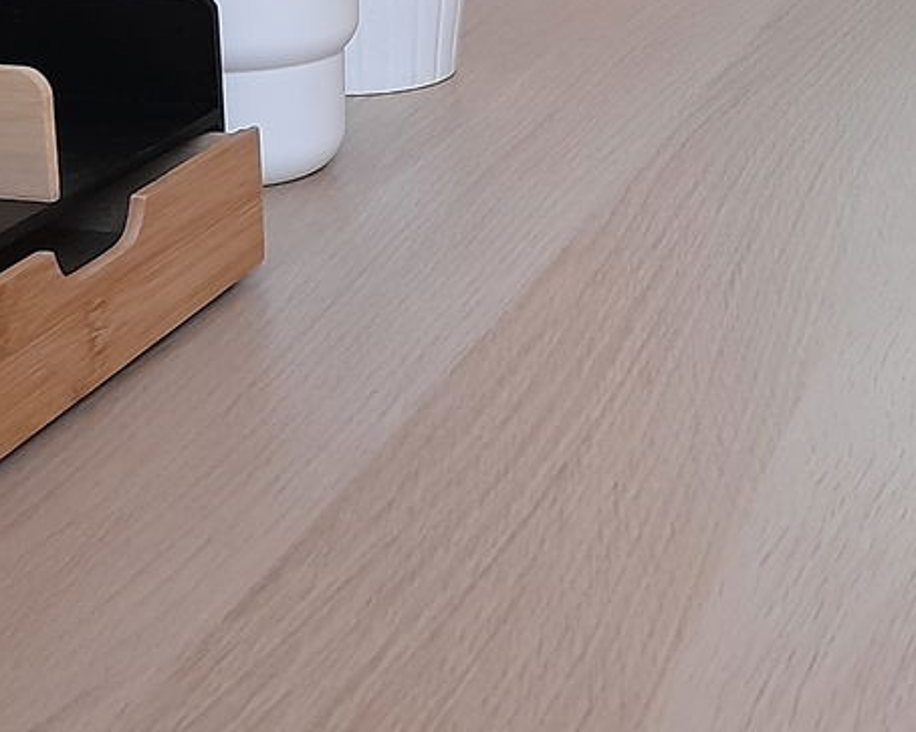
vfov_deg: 17.8
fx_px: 2331
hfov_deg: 22.2
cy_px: 248
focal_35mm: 86
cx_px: 498
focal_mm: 4.6
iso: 320
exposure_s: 1/50
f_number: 2
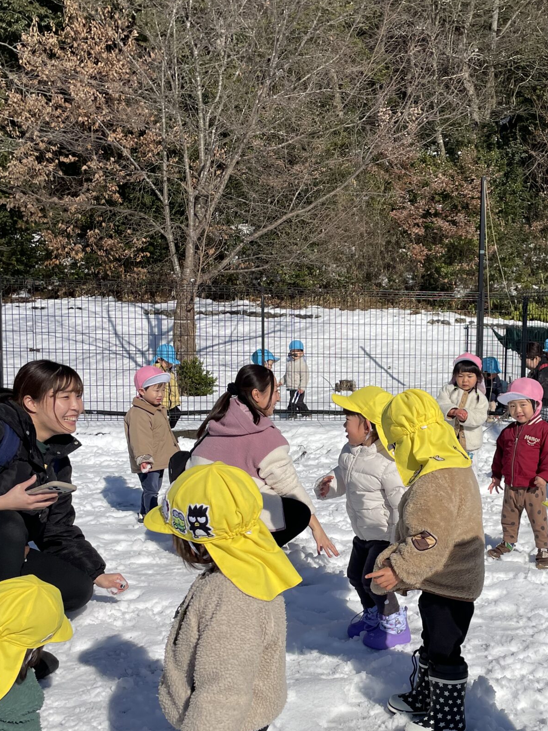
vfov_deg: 44.6
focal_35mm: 42
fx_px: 886
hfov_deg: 33.7
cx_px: 410
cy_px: 432
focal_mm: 4.2
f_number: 1.6
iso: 32
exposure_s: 1/9804
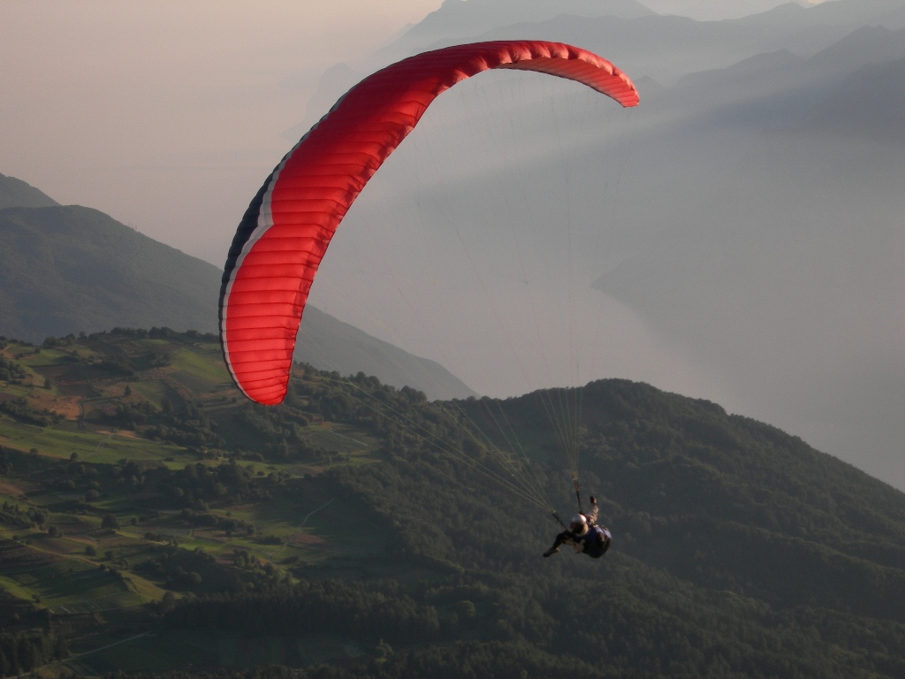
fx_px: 2954
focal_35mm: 113
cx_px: 452
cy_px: 340
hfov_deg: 17.4
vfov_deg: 13.1
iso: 50
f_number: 8.2
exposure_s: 1/147
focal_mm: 23.4
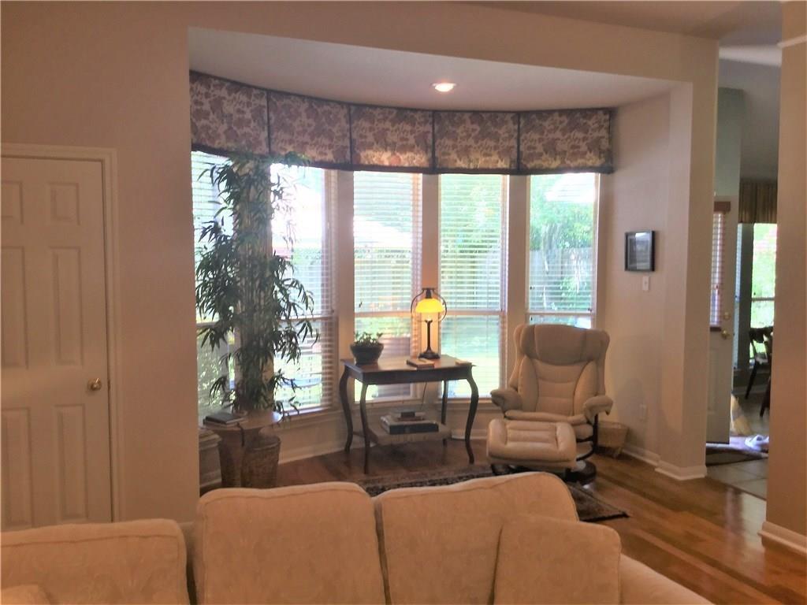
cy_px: 302
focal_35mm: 31
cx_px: 404
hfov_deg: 58.4
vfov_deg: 45.4
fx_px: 723
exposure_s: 1/30
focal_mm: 3.3
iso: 40
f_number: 2.4
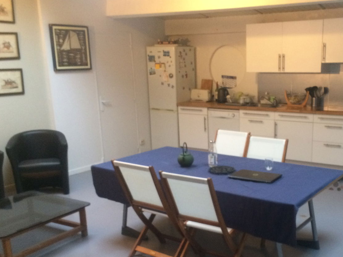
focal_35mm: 42
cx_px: 232
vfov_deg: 34.1
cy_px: 167
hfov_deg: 44.1
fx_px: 416
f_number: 2.2
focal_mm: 4.15
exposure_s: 1/20
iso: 320
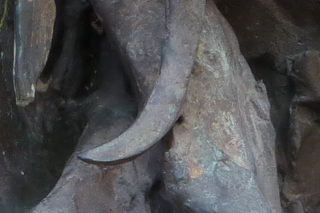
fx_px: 8355
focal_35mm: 940
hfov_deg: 2.2
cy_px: -223
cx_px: -229
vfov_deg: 1.5
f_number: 4.5
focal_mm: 25.9
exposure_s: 1/40
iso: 80
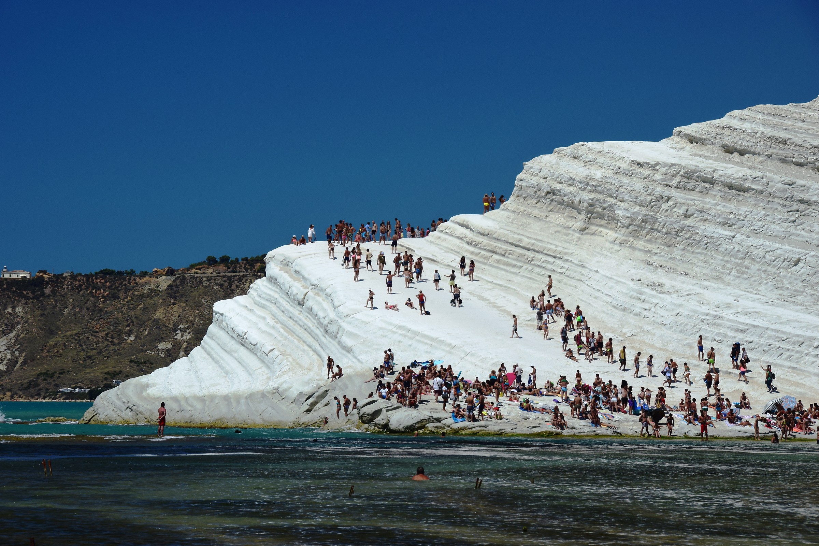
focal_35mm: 135
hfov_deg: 15.2
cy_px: 273
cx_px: 410
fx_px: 3071
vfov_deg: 10.2
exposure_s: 1/500
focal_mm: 90
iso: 360
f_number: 11
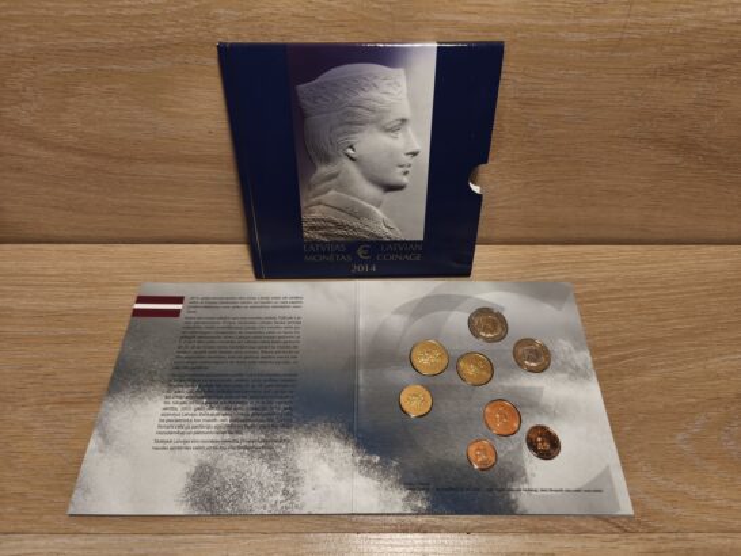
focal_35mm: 23
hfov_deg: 73.9
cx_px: 370
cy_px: 278
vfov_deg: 58.9
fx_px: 493
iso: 100
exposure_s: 1/100
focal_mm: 5.35
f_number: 1.7
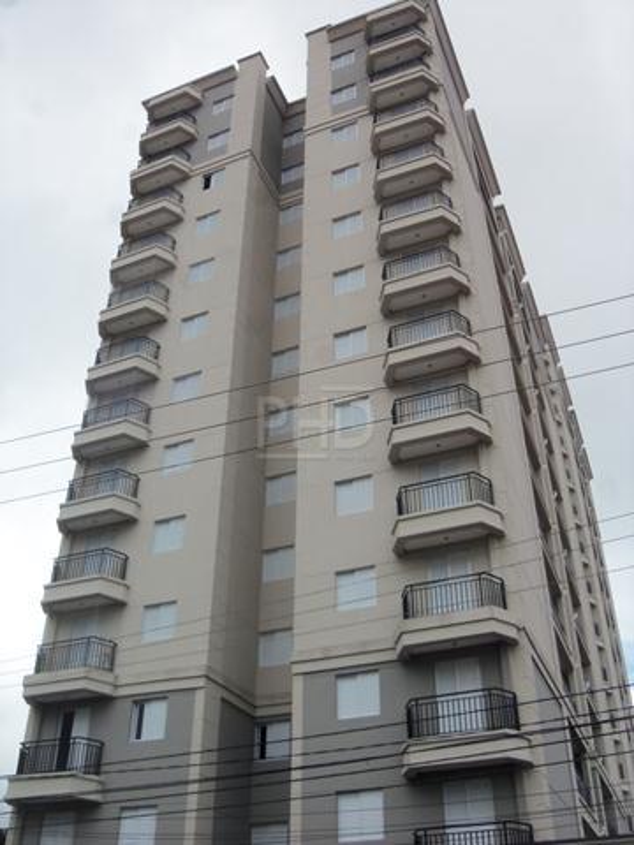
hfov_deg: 37.7
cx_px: 317
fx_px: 928
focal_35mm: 38
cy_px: 422
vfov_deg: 49.0
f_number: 11.7
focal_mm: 6.8
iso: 64
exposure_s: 1/60
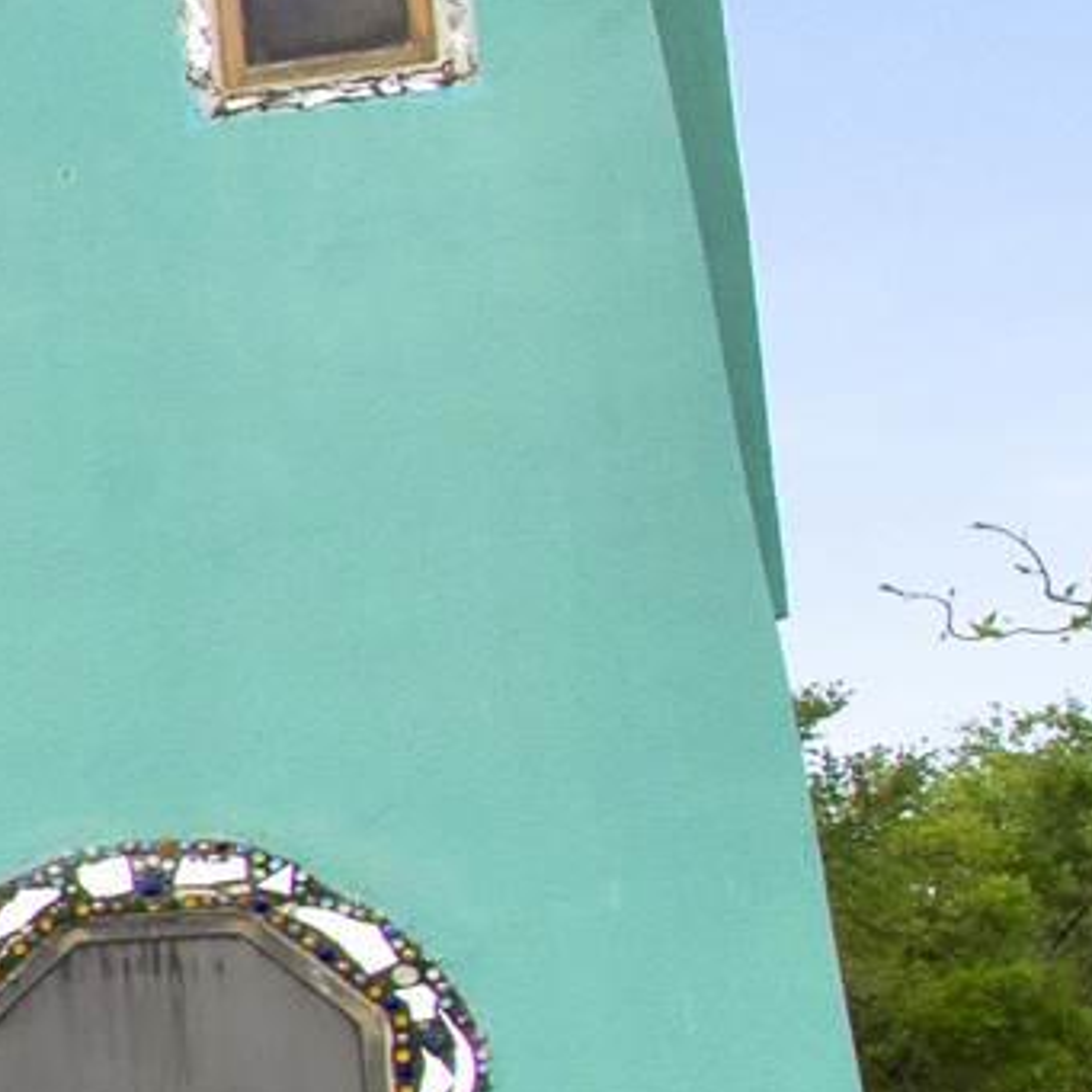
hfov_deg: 7.2
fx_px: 5461
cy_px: 958
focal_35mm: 153
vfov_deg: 11.4
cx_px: -3657
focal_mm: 20
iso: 200
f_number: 11
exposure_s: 1/250
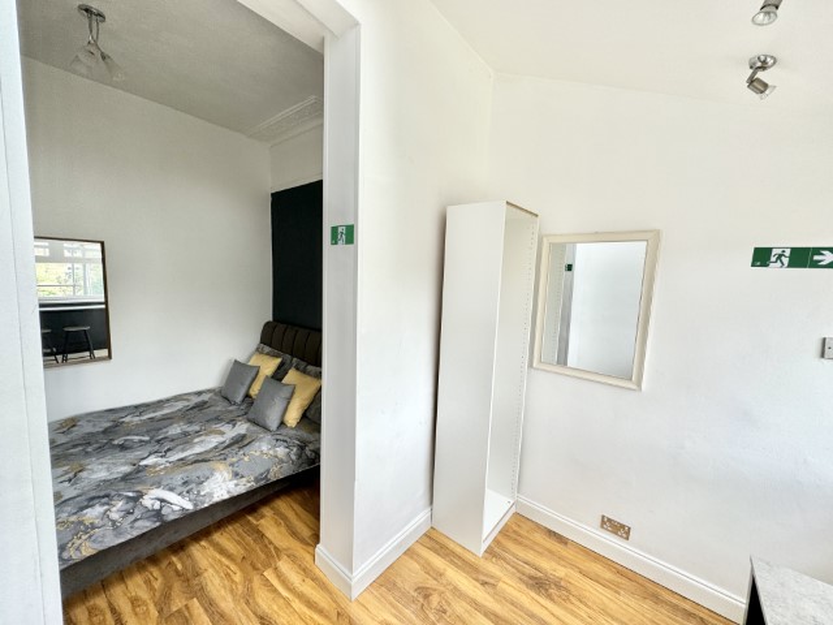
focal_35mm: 14
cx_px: 416
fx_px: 337
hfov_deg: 102.1
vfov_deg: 85.7
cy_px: 312
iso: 50
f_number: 2.2
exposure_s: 1/99
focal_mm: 2.22
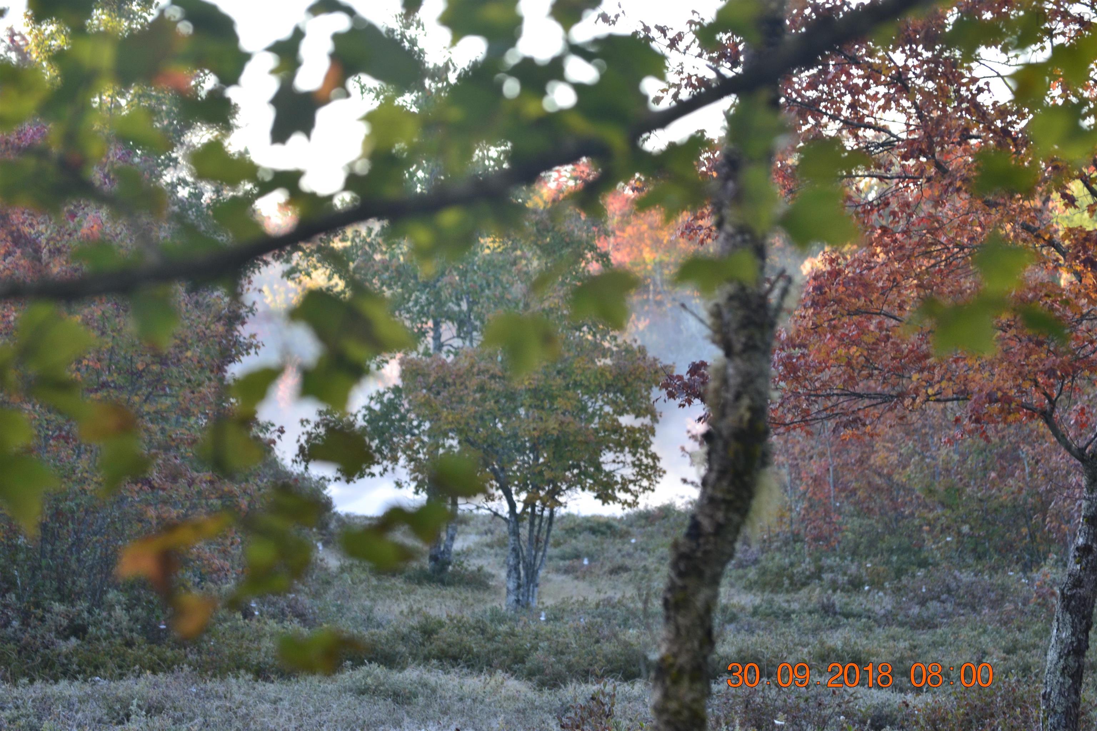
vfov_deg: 6.8
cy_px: 366
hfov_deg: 10.2
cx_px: 548
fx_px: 6170
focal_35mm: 202
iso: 400
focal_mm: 135
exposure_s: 1/50
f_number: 8
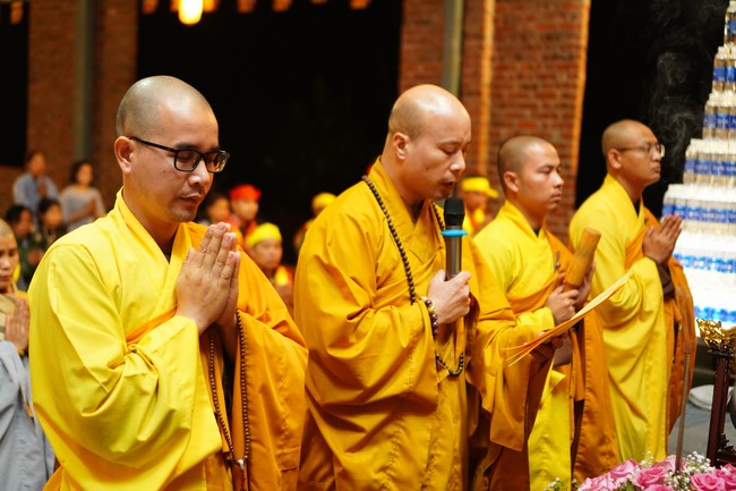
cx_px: 368
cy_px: 246
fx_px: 1073
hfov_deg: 37.9
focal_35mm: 52
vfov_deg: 25.7
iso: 1600
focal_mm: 35
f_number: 1.8
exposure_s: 1/80
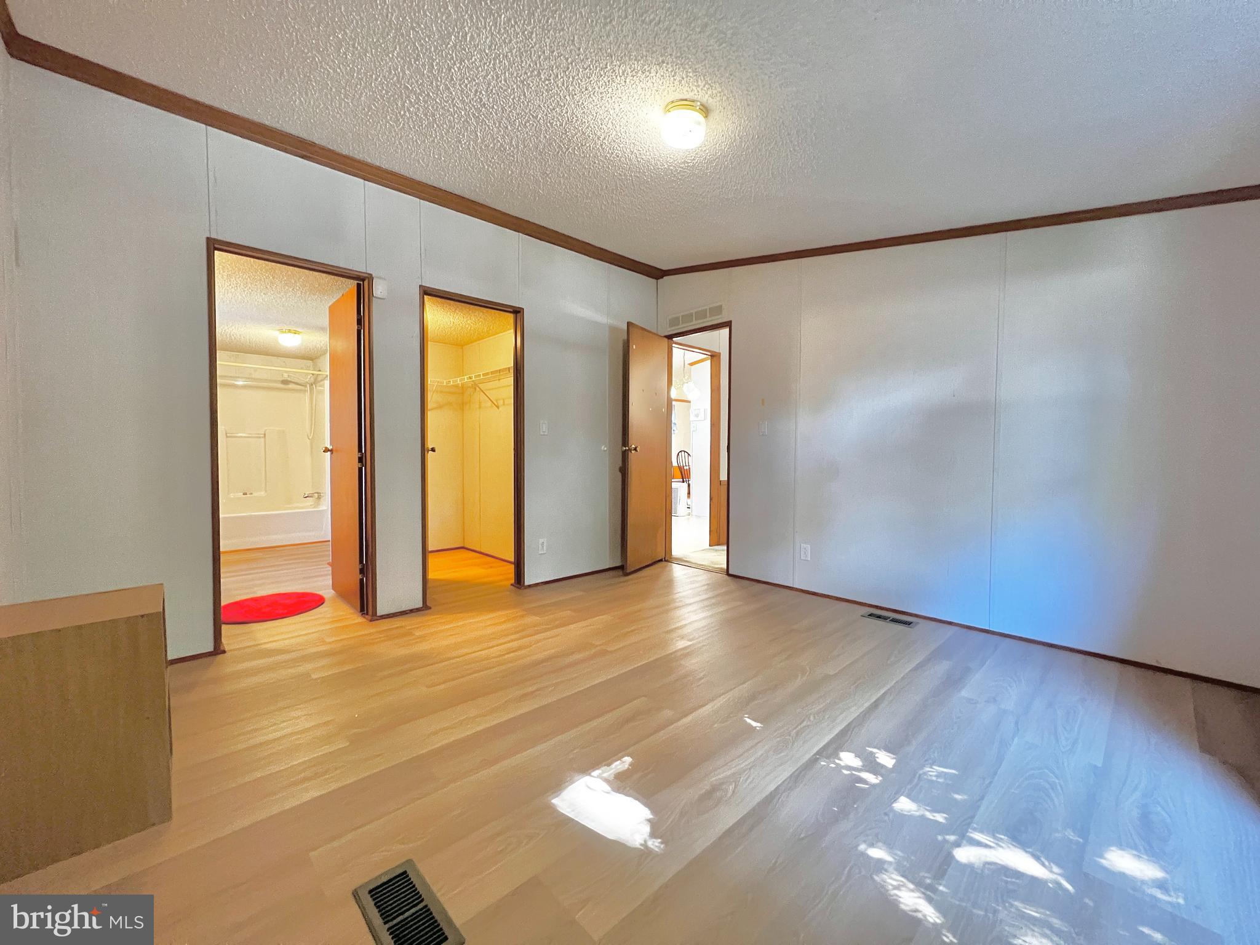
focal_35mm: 13
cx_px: 630
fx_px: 473
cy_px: 472
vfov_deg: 89.9
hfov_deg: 106.2
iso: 640
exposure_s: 1/60
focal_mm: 1.57
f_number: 1.8
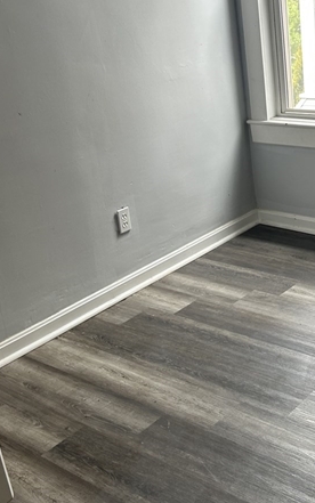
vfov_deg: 41.8
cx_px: 296
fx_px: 659
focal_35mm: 48
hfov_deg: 25.9
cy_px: 253
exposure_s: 1/121
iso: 64
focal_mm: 5.7
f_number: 1.5
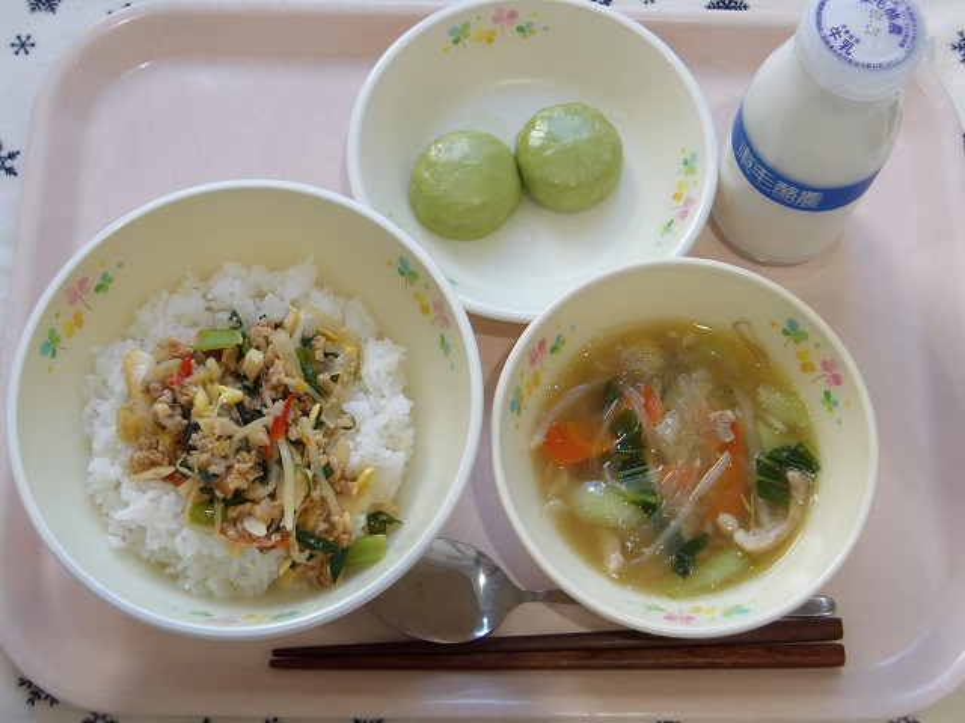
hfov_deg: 36.2
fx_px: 1477
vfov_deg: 27.5
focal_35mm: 53
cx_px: 482
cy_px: 362
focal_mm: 9.4
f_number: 4.2
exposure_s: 1/30
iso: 110
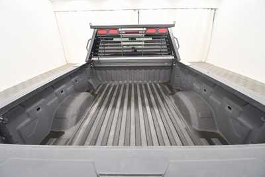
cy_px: 88
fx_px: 110
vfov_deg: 77.4
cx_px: 132
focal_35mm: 15
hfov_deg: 100.4
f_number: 4.5
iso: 1400
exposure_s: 1/125
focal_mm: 10
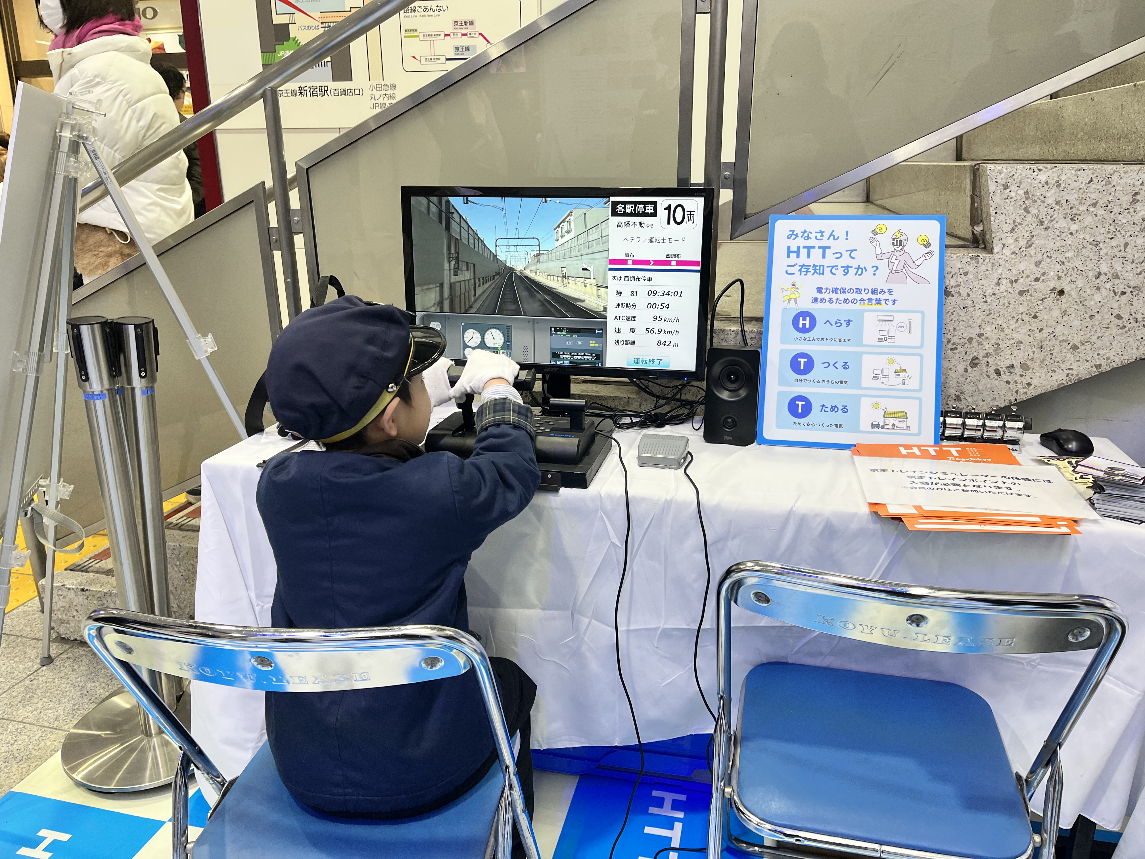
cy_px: 430
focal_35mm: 26
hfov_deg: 67.3
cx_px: 572
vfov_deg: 53.1
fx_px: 860
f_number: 1.6
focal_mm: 5.1
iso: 100
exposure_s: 1/120
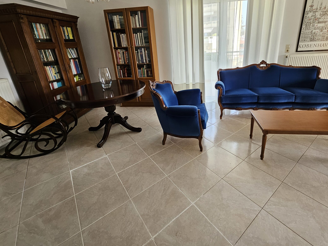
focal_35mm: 16
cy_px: 97
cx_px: 177
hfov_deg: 94.3
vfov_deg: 77.1
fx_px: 152
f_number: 2.2
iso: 50
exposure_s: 1/50
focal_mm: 1.74
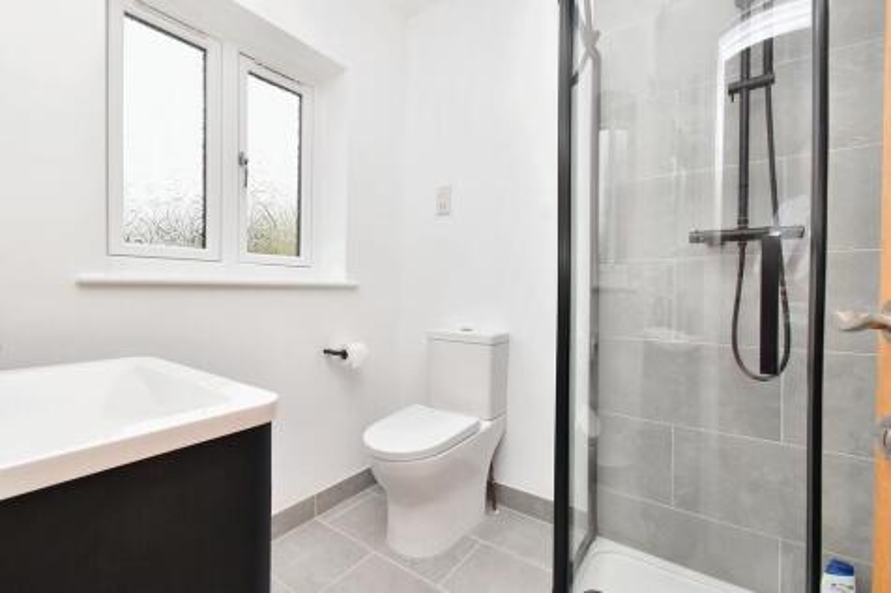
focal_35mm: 15
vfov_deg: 77.3
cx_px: 446
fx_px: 371
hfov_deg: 100.4
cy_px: 296
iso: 800
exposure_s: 1/200
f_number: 9
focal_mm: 10
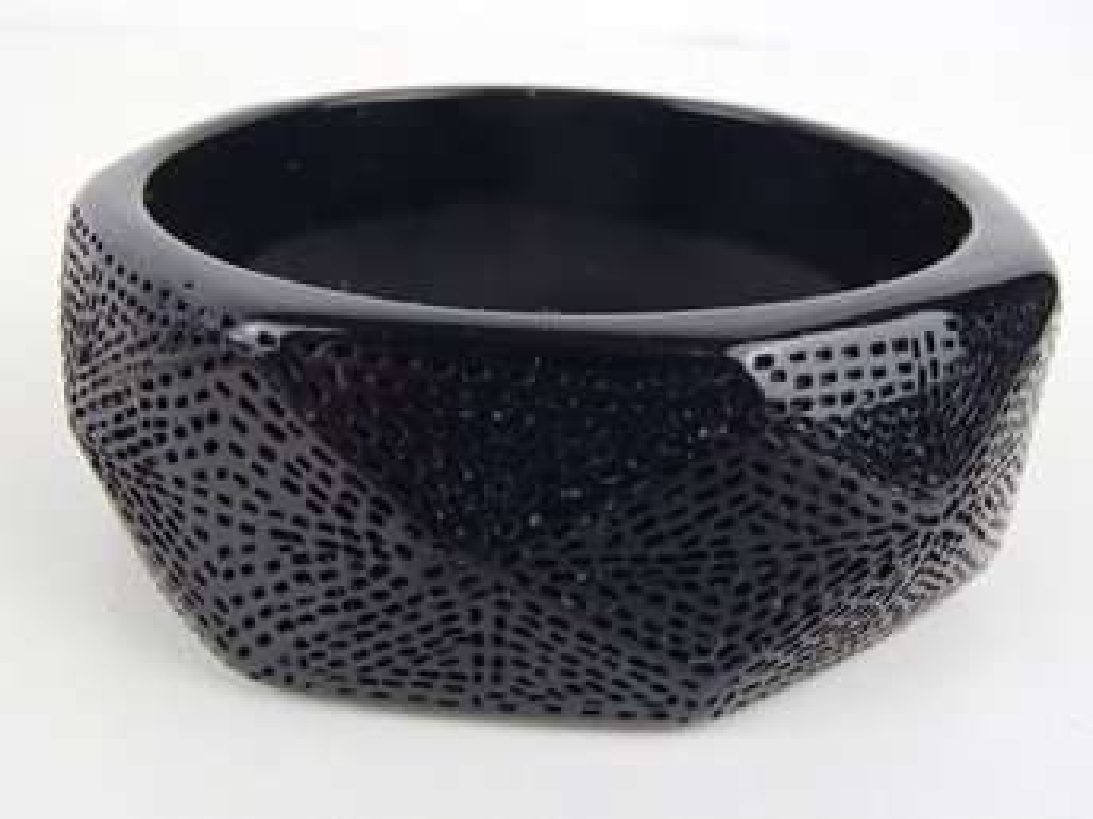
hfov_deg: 50.2
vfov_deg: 38.6
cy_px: 410
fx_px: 1168
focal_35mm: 37
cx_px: 546
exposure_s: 1/125
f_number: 4.7
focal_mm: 6.64
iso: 800
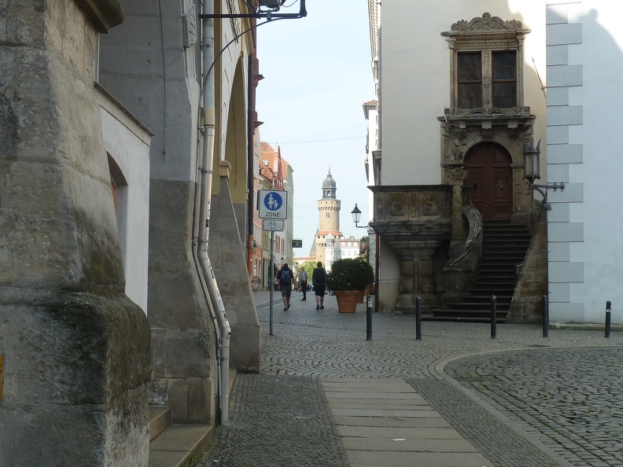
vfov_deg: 34.3
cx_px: 312
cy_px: 234
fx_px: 756
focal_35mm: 42
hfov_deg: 44.8
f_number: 4
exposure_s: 1/250
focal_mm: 6.9
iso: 80
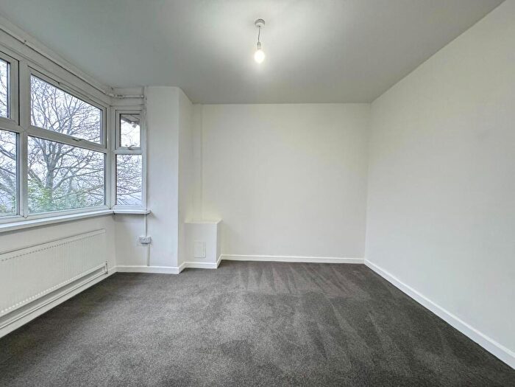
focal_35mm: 14
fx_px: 208
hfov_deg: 102.1
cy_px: 194
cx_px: 258
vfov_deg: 85.7
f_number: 2.2
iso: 640
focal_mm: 2.22
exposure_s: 1/60
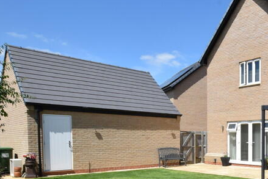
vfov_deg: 36.1
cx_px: 258
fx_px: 261
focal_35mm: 35
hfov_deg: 46.9
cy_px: 152
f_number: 11
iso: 100
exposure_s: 1/80
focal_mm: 10
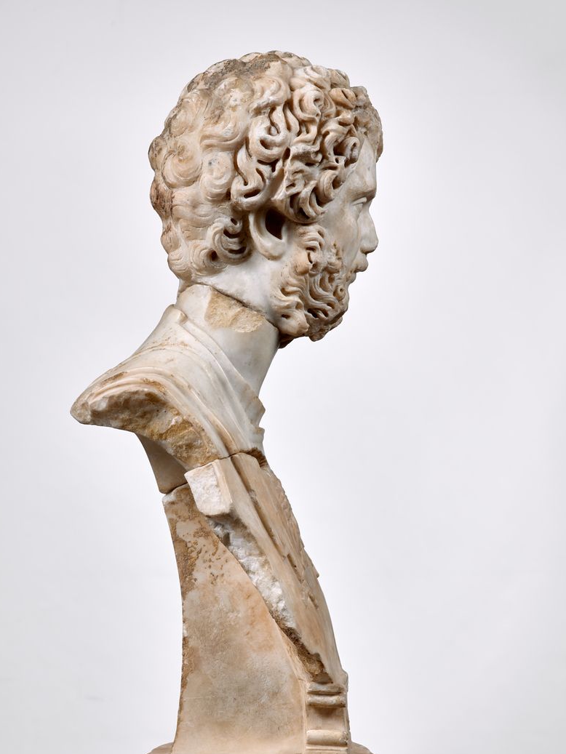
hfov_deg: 18.2
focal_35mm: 81
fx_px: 1766
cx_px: 250
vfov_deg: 24.0
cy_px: 479
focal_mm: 80
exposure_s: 1/125
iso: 100
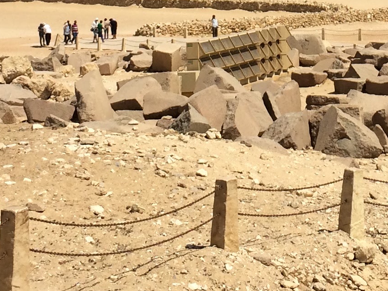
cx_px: 332
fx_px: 1244
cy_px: -185
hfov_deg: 17.5
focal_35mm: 111
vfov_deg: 12.5
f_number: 2.2
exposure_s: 1/4566
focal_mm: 4.15
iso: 32
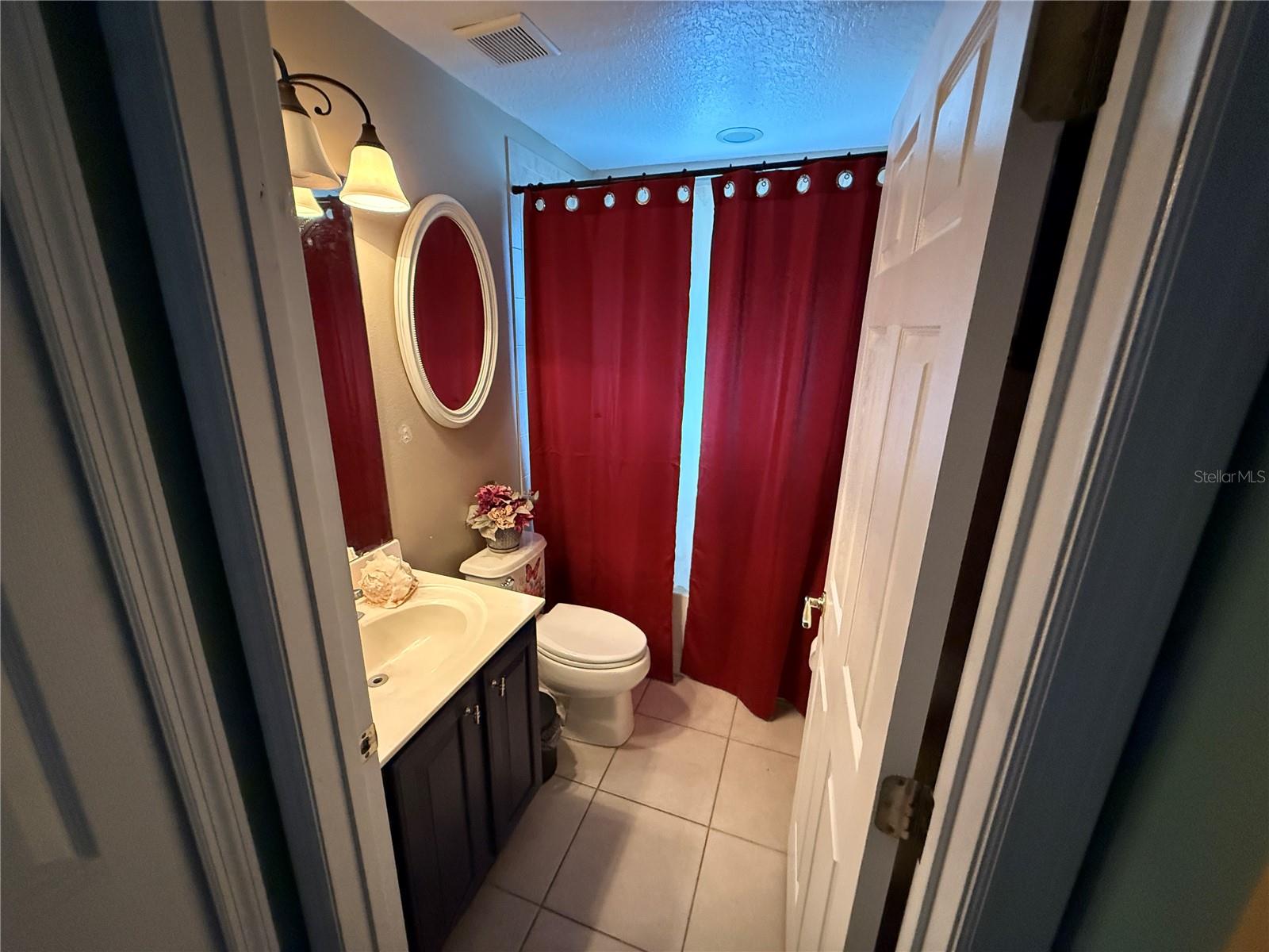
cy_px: 476
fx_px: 513
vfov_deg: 85.7
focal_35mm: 14
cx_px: 634
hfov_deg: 102.1
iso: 1000
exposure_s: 1/60
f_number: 2.2
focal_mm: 2.22
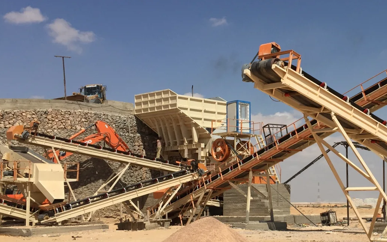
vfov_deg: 22.7
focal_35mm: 57
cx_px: 333
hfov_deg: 34.1
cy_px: 148
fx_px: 601
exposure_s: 1/4950
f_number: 2.2
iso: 32
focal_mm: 4.15
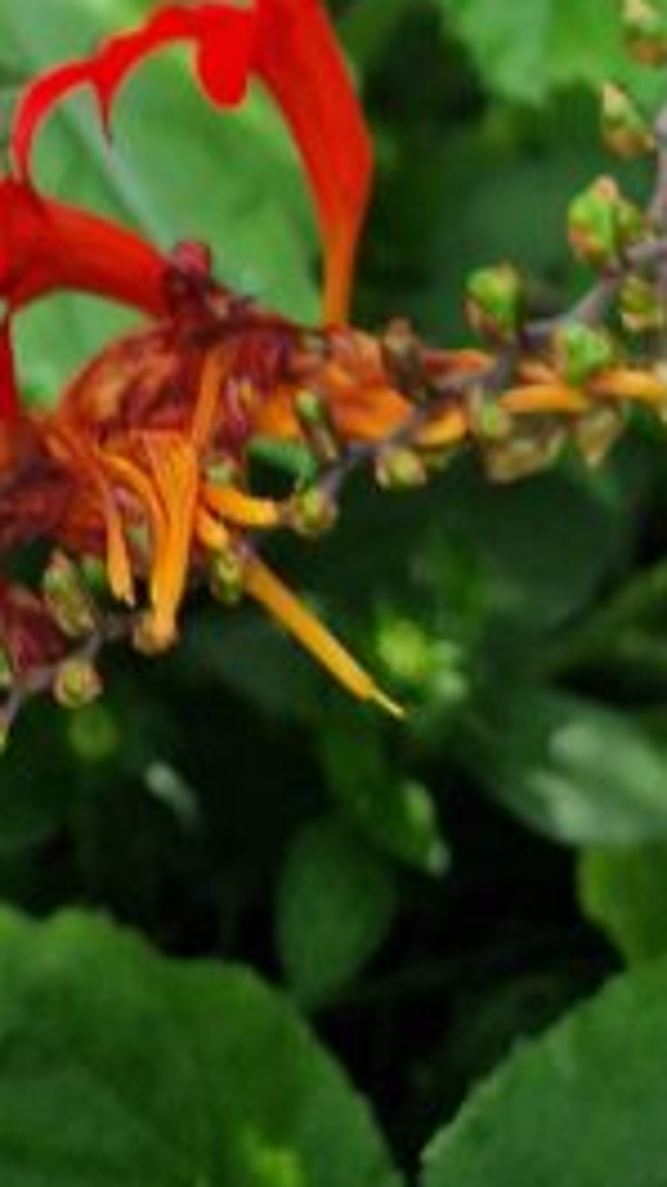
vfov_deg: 17.9
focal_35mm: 97
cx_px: -219
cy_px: -905
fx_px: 3051
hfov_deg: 12.1
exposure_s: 1/232
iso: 50
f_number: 1.8
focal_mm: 5.4
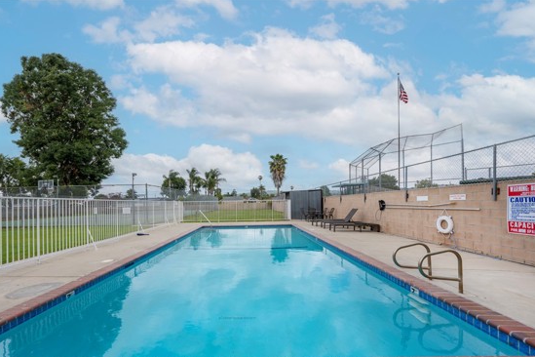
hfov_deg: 104.0
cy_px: 205
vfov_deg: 80.7
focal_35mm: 14
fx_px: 208
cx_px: 245
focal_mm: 12
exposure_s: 1/1250
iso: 125
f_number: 4.5
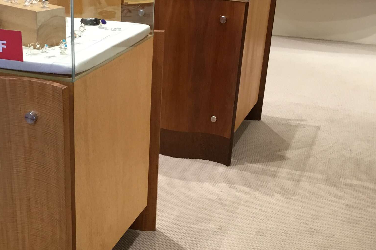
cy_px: 145
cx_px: 105
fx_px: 564
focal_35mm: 54
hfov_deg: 36.2
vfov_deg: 25.0
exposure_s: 1/33
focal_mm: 3.3
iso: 100
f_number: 2.4
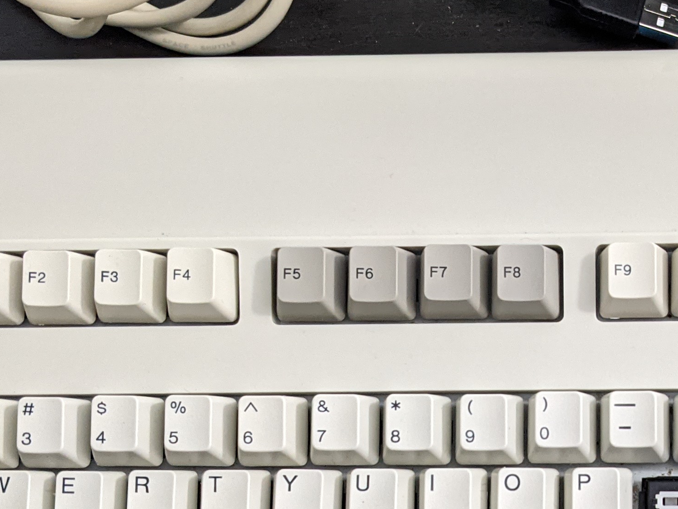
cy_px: 427
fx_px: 1449
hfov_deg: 25.4
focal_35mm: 74
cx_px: 629
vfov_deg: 19.6
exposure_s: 1/24
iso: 489
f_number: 1.73
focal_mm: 4.38
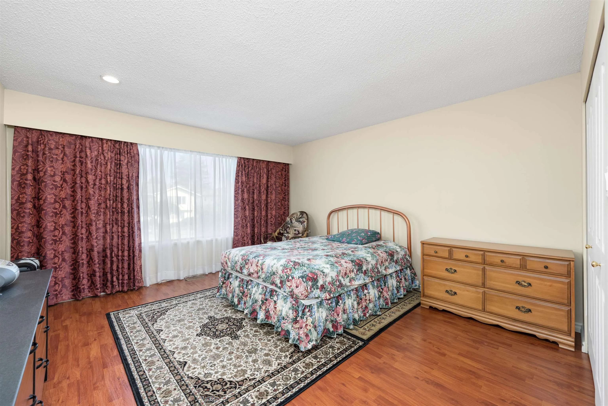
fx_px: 236
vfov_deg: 81.2
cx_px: 304
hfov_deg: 104.3
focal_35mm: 14
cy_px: 203
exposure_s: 1/3
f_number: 8
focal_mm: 14
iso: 320
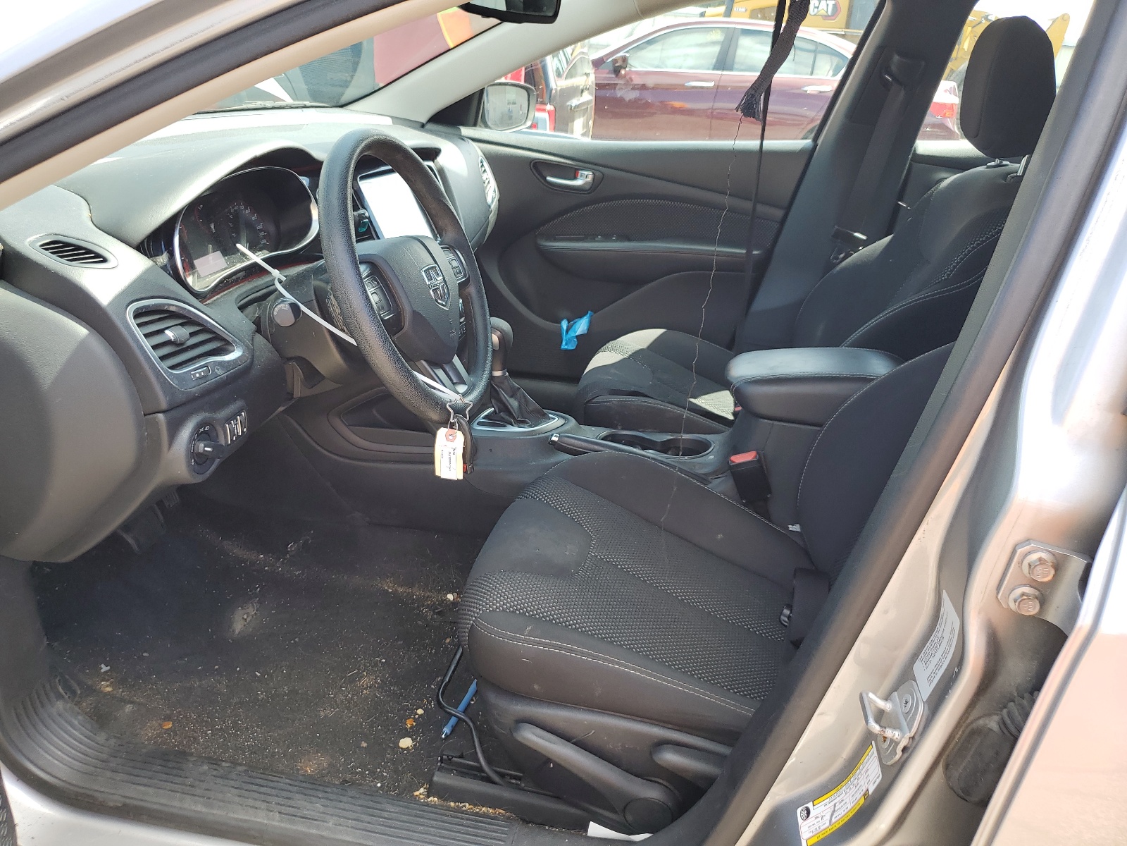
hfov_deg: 67.3
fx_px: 846
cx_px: 564
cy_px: 423
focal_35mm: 26
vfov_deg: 53.1
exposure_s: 1/323
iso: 50
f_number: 1.5
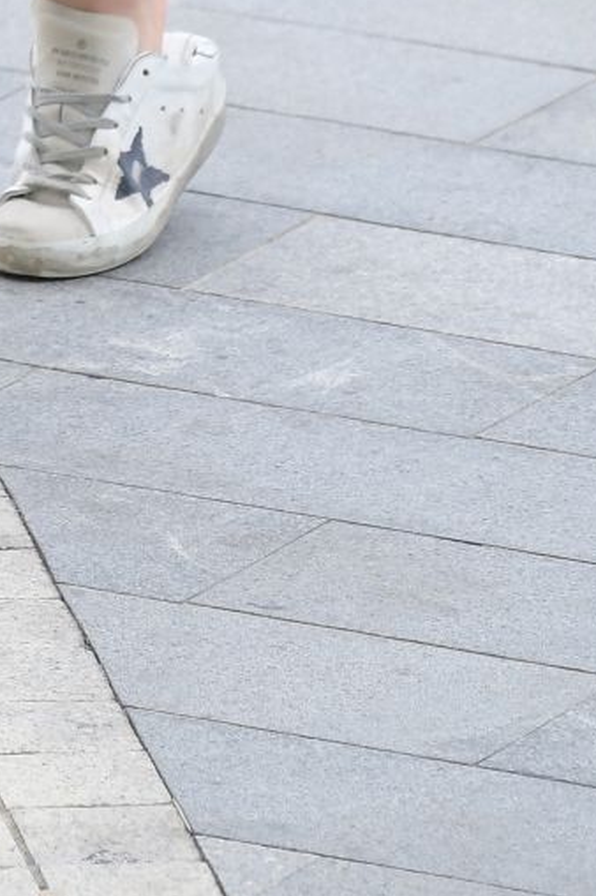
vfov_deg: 1.9
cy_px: -1497
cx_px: -382
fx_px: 27501
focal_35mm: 1106
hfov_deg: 1.2
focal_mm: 200
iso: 500
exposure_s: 1/1000
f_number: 4
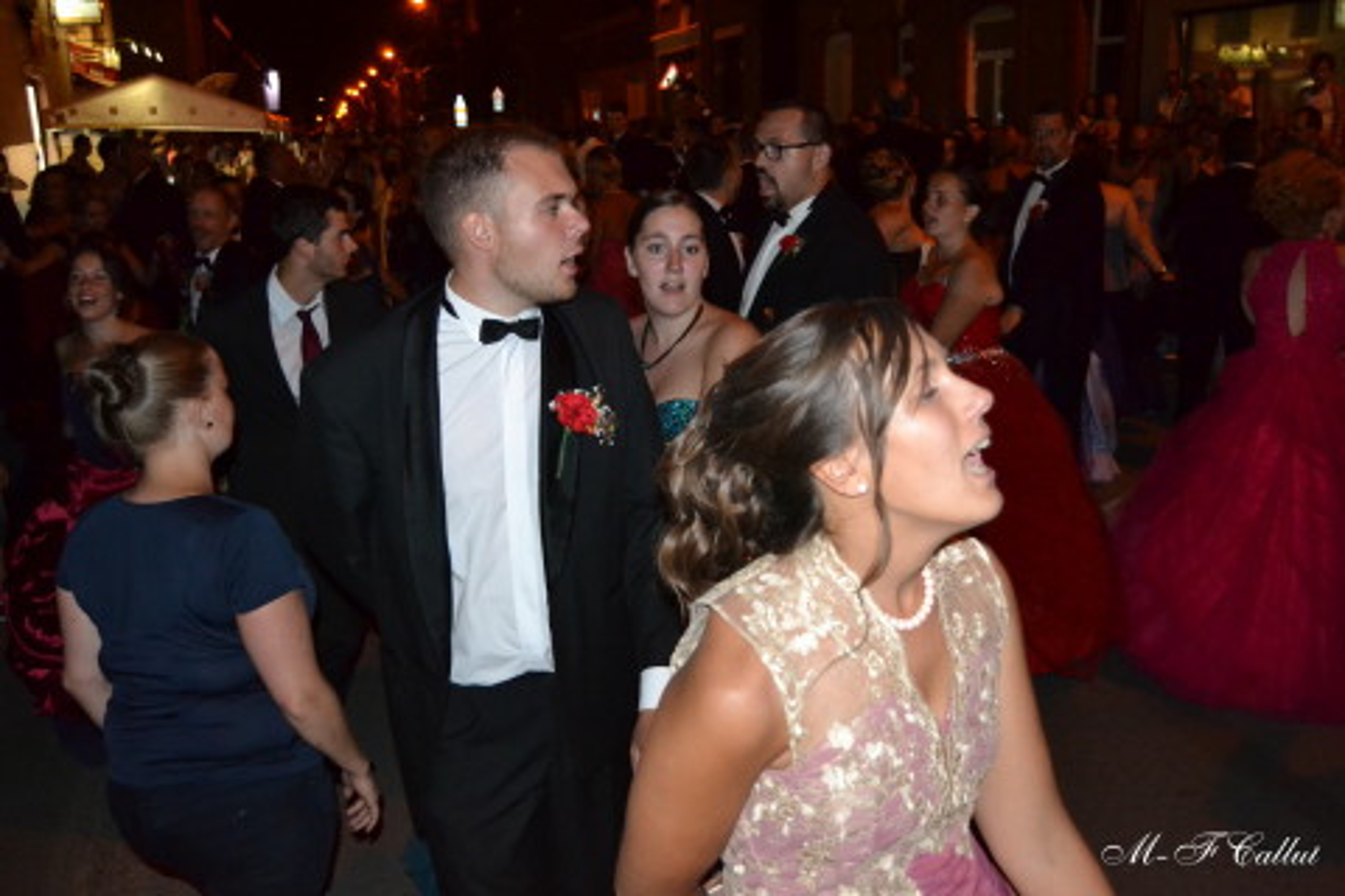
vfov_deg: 40.0
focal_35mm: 33
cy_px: 448
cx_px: 672
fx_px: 1233
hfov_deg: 57.2
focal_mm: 22
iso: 3200
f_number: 3.5
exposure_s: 1/60
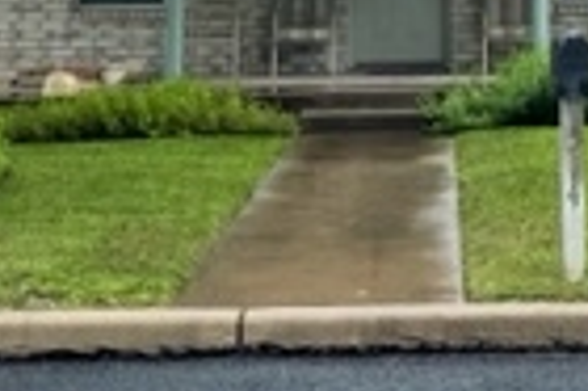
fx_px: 2023
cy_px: -412
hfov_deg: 16.4
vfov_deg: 10.1
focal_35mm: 124
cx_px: 483
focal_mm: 4.2
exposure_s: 1/1304
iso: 32
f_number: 1.6
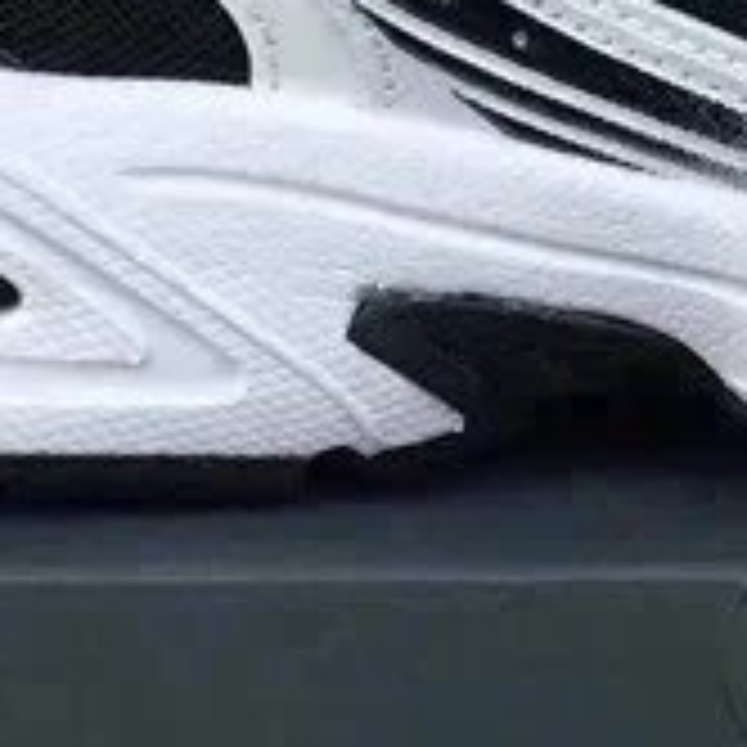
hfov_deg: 11.5
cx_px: 868
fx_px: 3638
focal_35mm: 149
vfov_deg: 11.7
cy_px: 331
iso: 25
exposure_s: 1/570
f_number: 2.4
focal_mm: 3.3
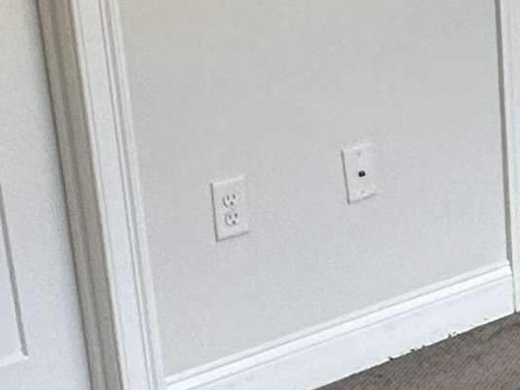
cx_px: 721
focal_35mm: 105
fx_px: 1577
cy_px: 255
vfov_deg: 14.1
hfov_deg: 17.3
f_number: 2.2
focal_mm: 2.22
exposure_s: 1/118
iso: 100
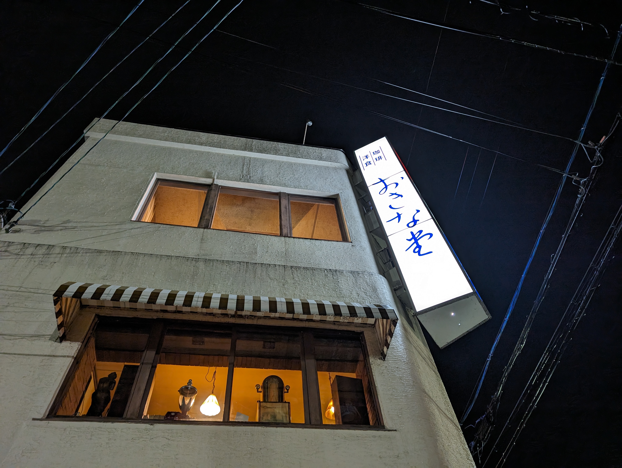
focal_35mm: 24
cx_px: 311
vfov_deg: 56.9
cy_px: 234
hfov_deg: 71.5
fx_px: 432
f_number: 1.68
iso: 116
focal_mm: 6.9
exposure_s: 1/30
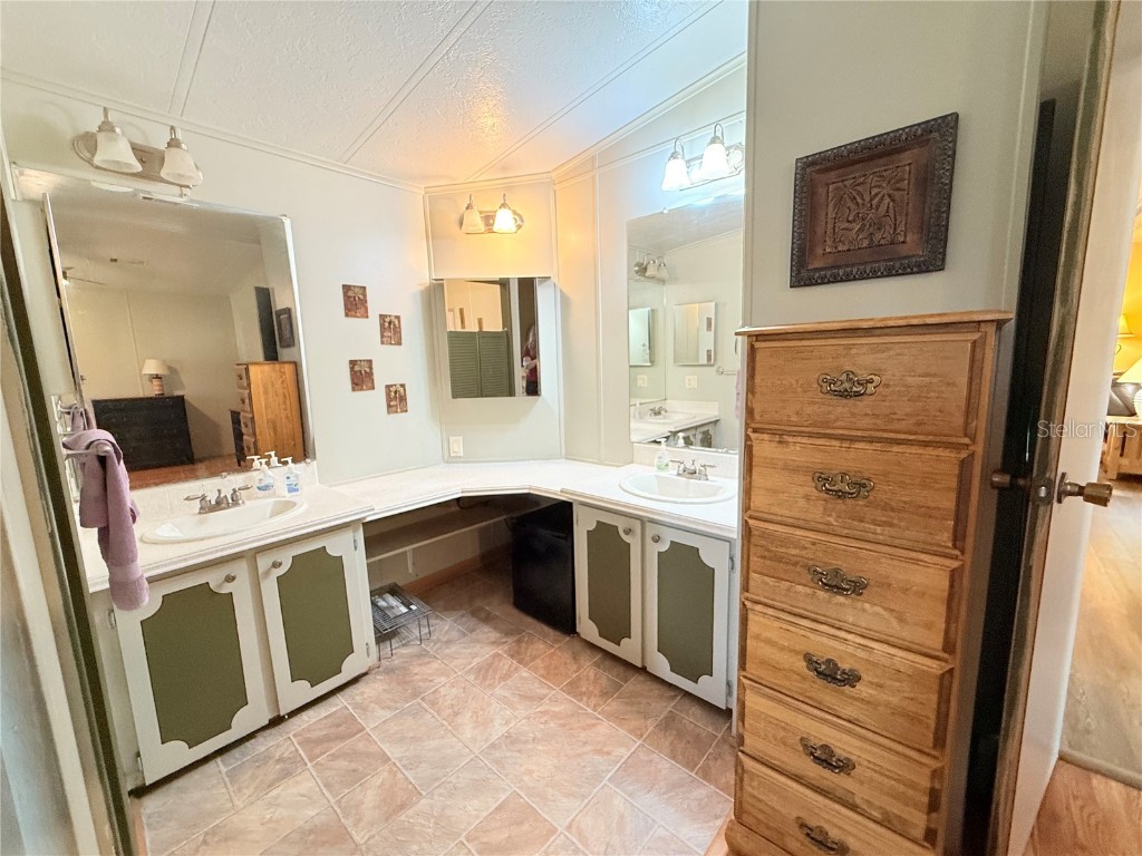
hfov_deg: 102.1
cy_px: 428
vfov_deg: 85.7
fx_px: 462
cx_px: 571
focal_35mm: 14
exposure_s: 1/60
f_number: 2.2
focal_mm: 2.22
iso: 250
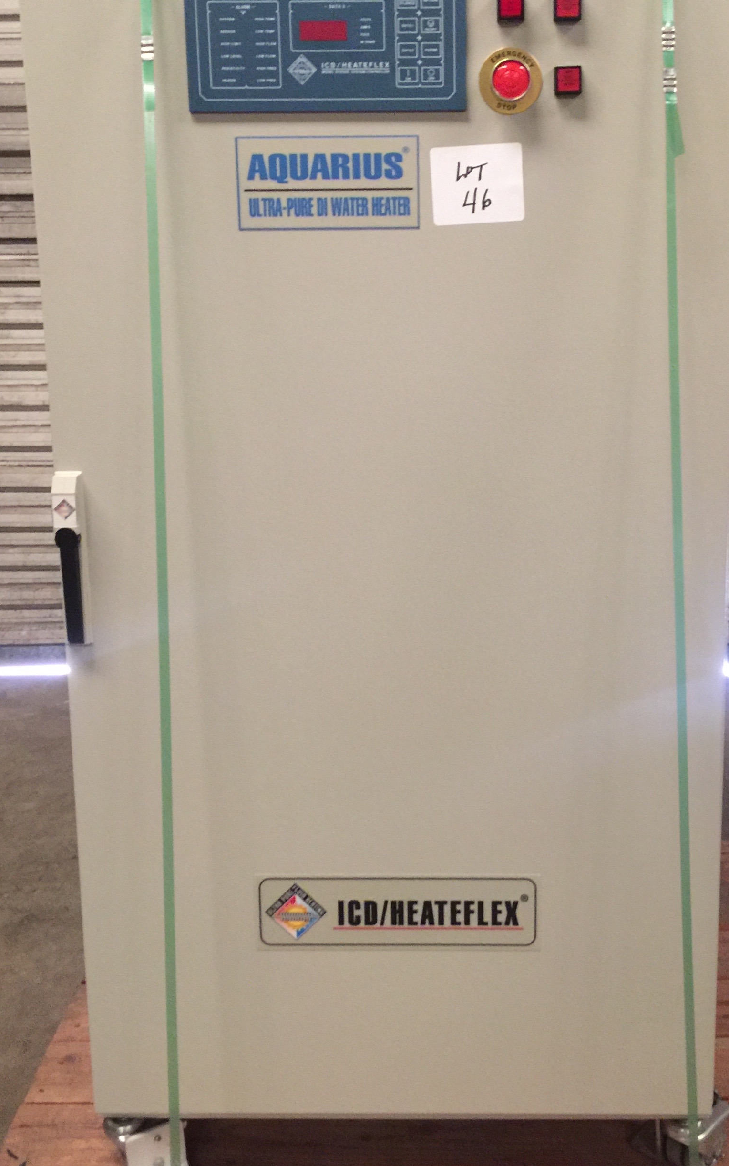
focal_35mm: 41
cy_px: 462
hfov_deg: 31.2
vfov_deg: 47.9
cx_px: 433
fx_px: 1304
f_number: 2.2
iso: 100
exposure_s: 1/4
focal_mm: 4.15
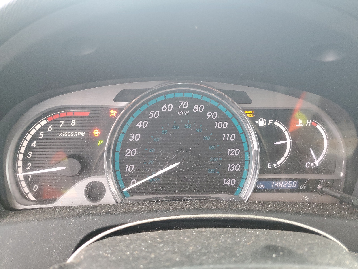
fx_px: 269
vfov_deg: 53.1
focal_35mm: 26
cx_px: 179
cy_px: 134
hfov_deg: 67.3
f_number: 1.5
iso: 144
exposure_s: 1/60.2
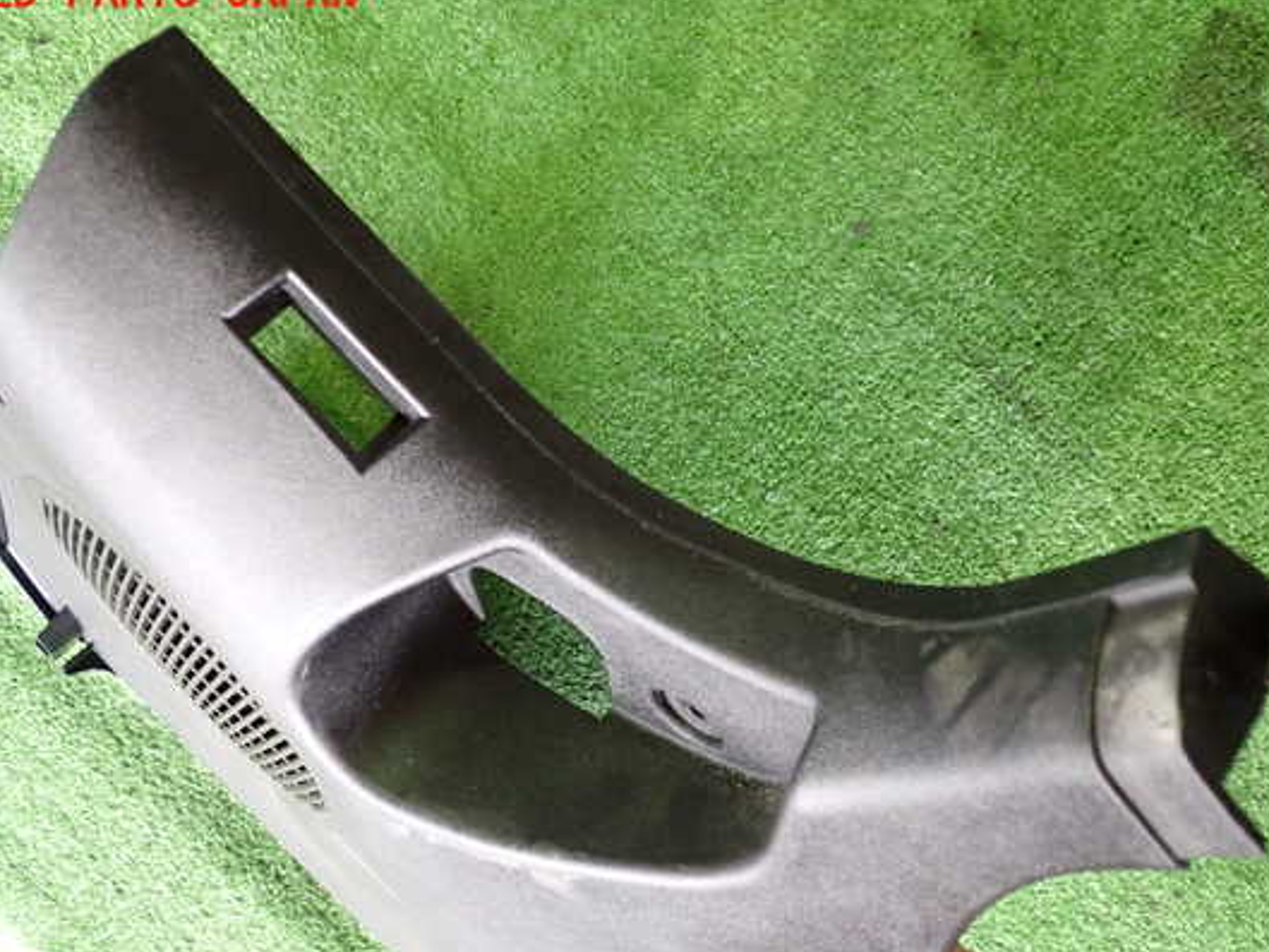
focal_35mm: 34
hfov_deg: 53.9
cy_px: 501
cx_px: 640
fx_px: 1247
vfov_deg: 41.8
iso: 500
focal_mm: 5.4
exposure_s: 1/30
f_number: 2.3
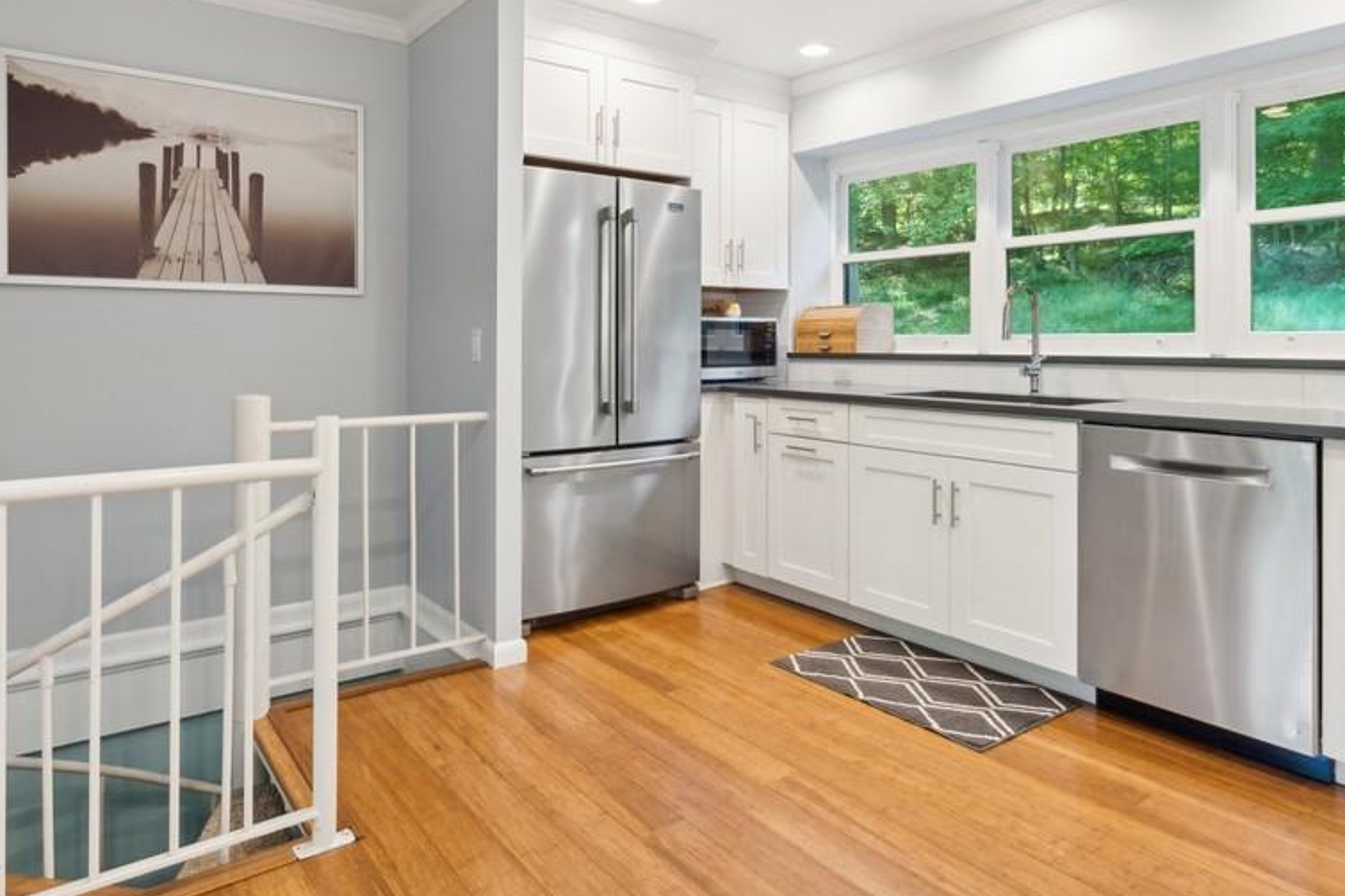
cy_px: 338
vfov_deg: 54.5
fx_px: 859
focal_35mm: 23
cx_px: 698
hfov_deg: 76.1
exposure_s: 1/8
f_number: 8
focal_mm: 16
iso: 400
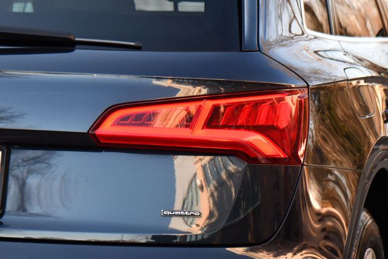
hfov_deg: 15.2
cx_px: 194
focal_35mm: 135
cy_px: 130
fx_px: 1455
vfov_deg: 10.2
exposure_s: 1/250
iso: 400
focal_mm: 90
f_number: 5
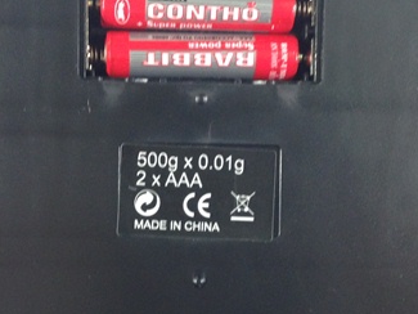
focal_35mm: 78
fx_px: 942
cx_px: 184
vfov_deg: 18.9
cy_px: 196
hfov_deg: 25.0
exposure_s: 1/20
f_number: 2.4
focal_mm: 4.12
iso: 64
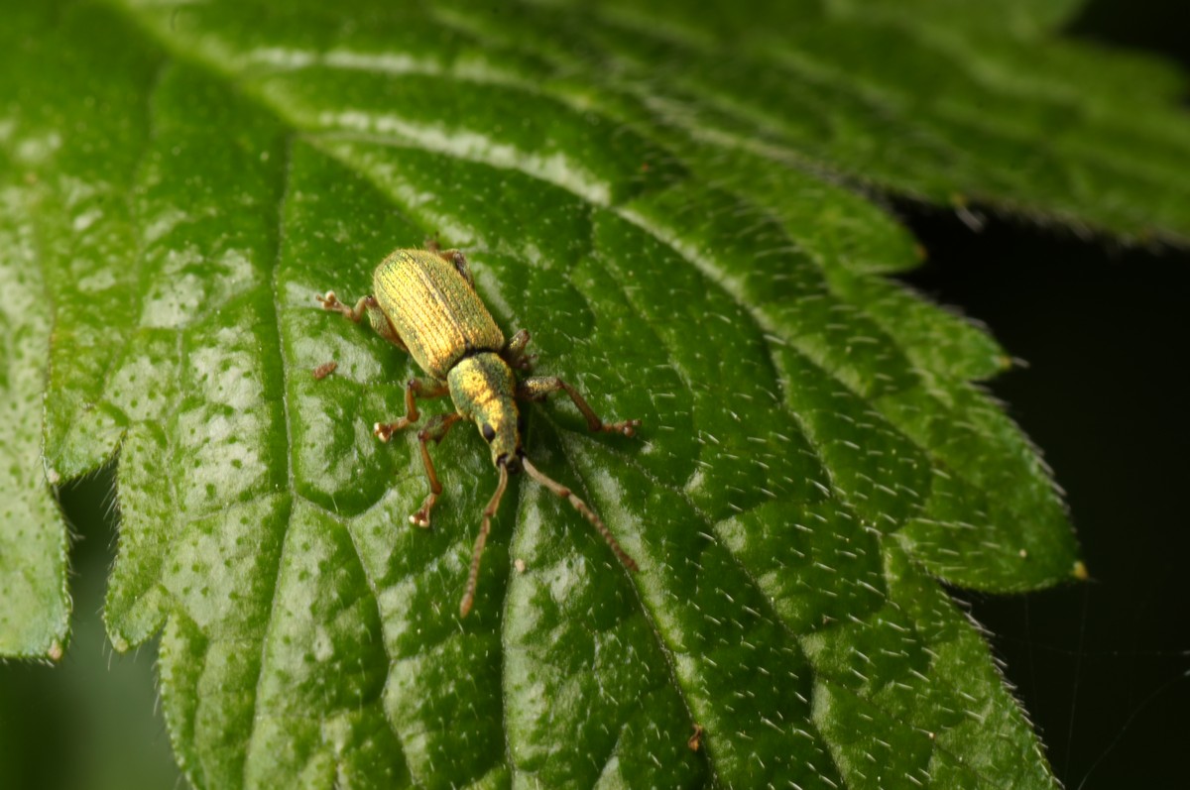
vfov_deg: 10.1
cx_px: 595
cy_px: 395
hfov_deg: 15.2
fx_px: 4457
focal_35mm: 135
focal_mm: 90
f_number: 16
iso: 100
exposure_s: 1/160
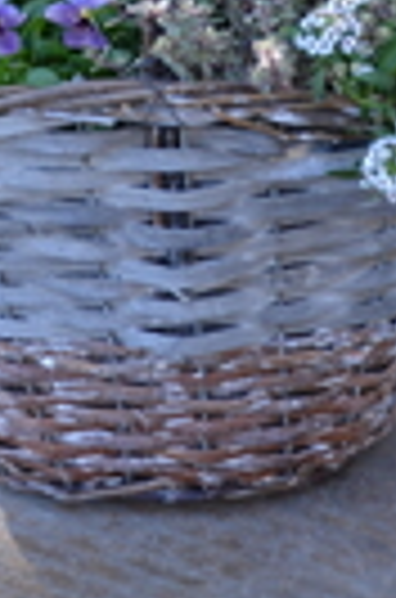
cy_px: -211
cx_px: 92
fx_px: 3284
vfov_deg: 10.2
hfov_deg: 6.9
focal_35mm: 198
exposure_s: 1/160
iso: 400
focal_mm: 44
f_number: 5.6
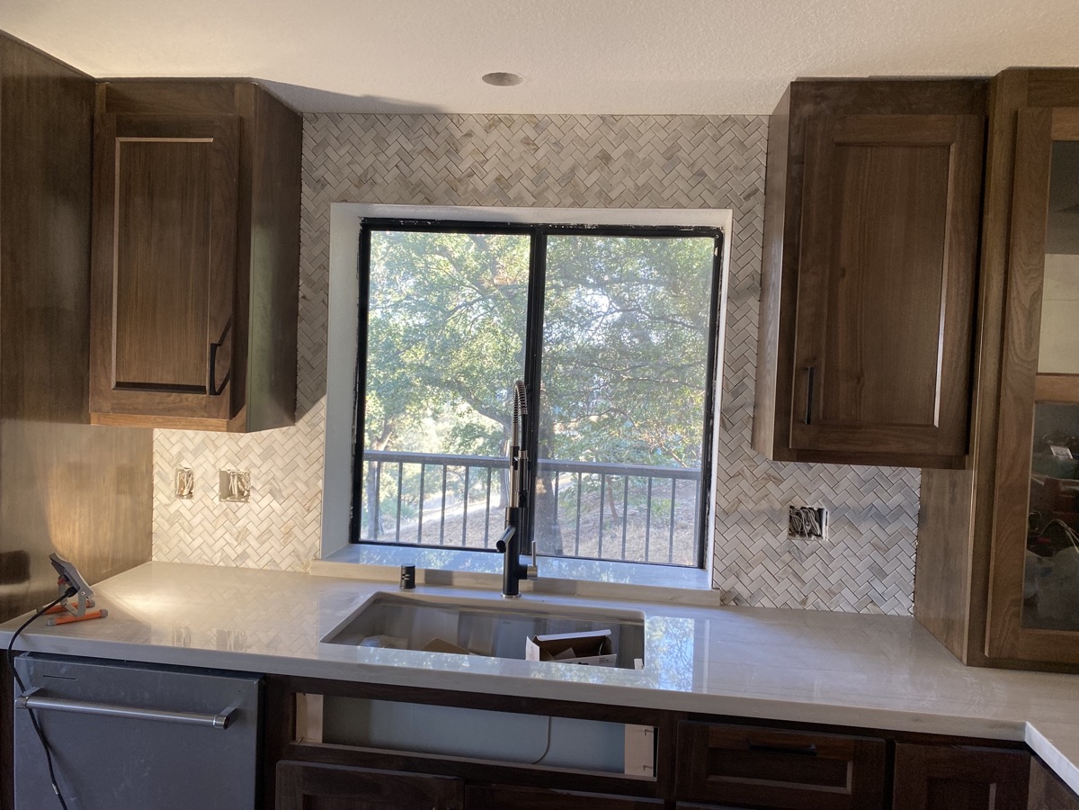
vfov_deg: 53.1
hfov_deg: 67.3
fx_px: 810
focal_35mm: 26
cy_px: 405
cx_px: 540
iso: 80
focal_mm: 4.25
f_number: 1.8
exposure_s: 1/60
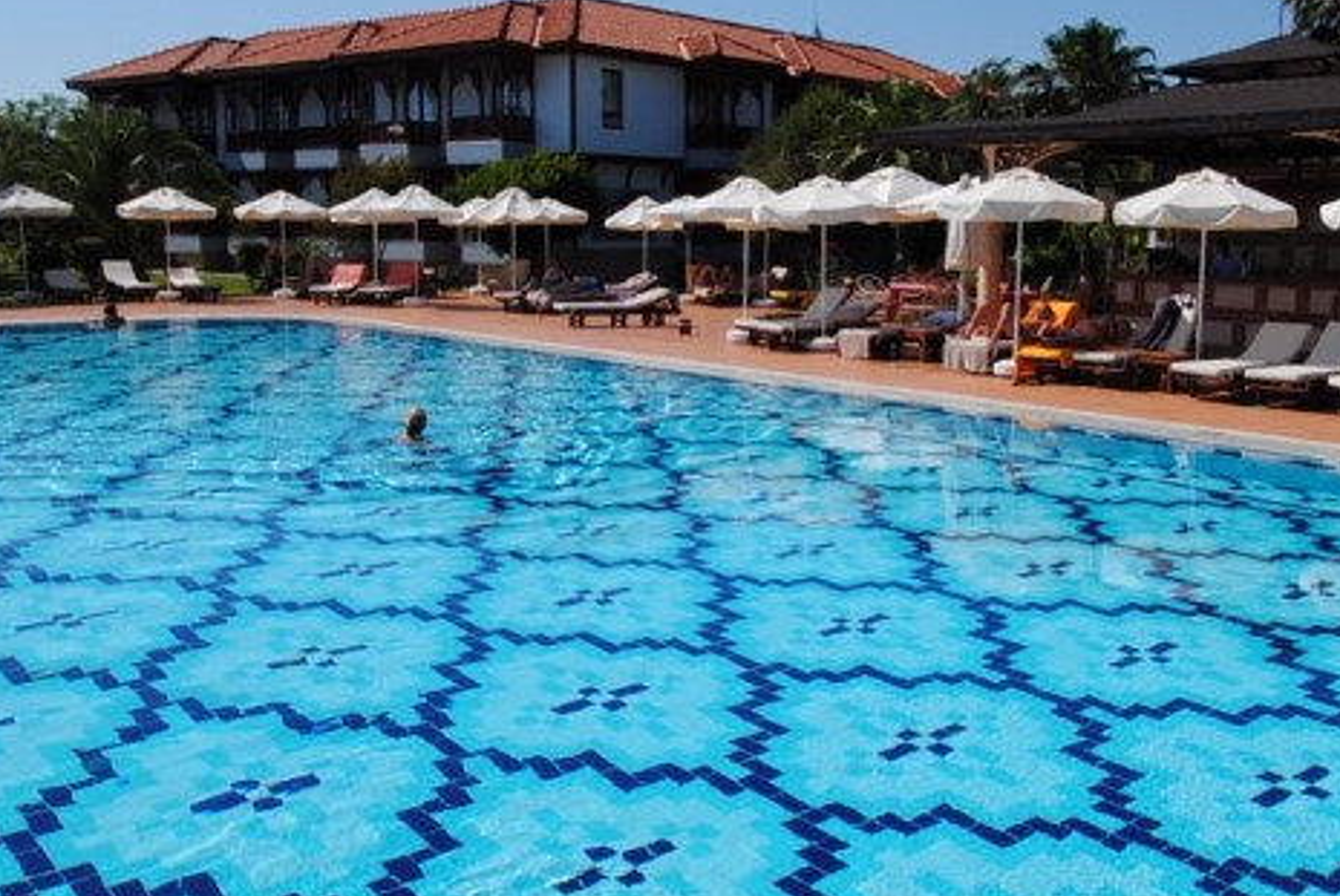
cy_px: 424
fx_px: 1378
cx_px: 840
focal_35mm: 37
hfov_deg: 51.3
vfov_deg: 36.0
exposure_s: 1/320
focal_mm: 10
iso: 100
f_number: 9
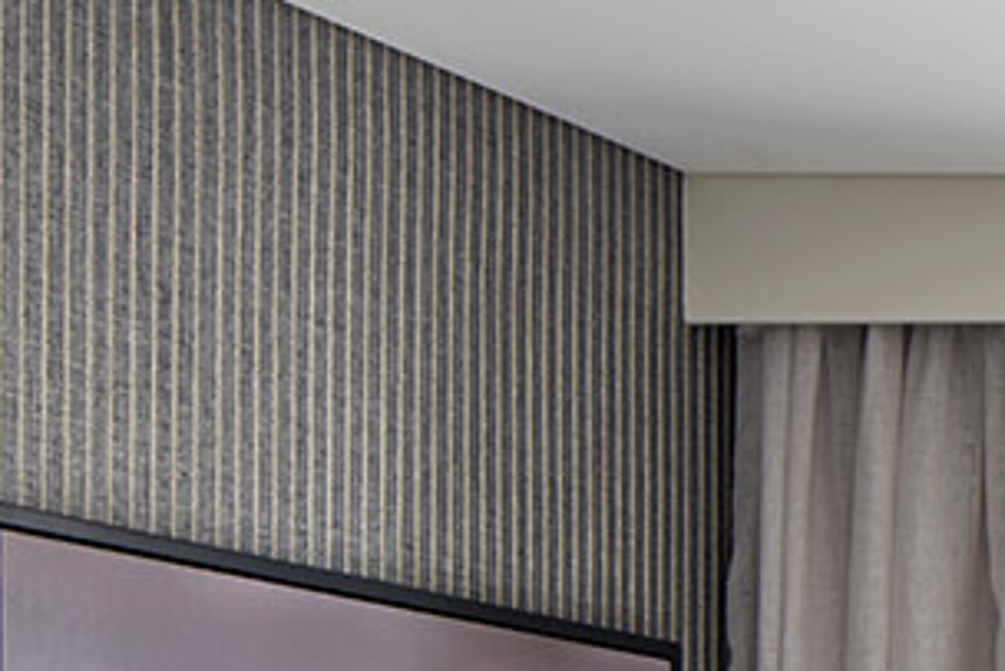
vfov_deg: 9.7
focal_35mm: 134
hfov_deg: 12.9
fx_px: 3742
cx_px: 2132
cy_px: 1213
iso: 100
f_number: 11
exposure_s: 1/1.67
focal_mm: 24
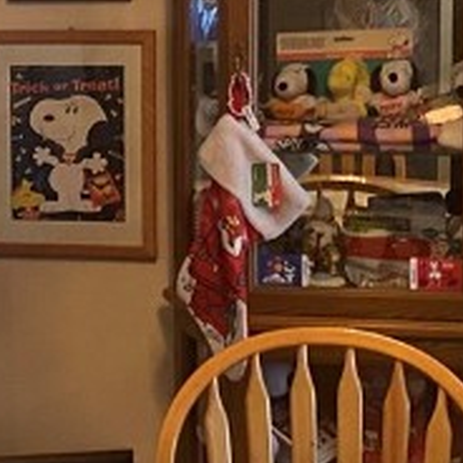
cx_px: -116
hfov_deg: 13.2
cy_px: 151
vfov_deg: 13.6
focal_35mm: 128
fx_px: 1937
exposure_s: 1/40
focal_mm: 4.25
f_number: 1.8
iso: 400
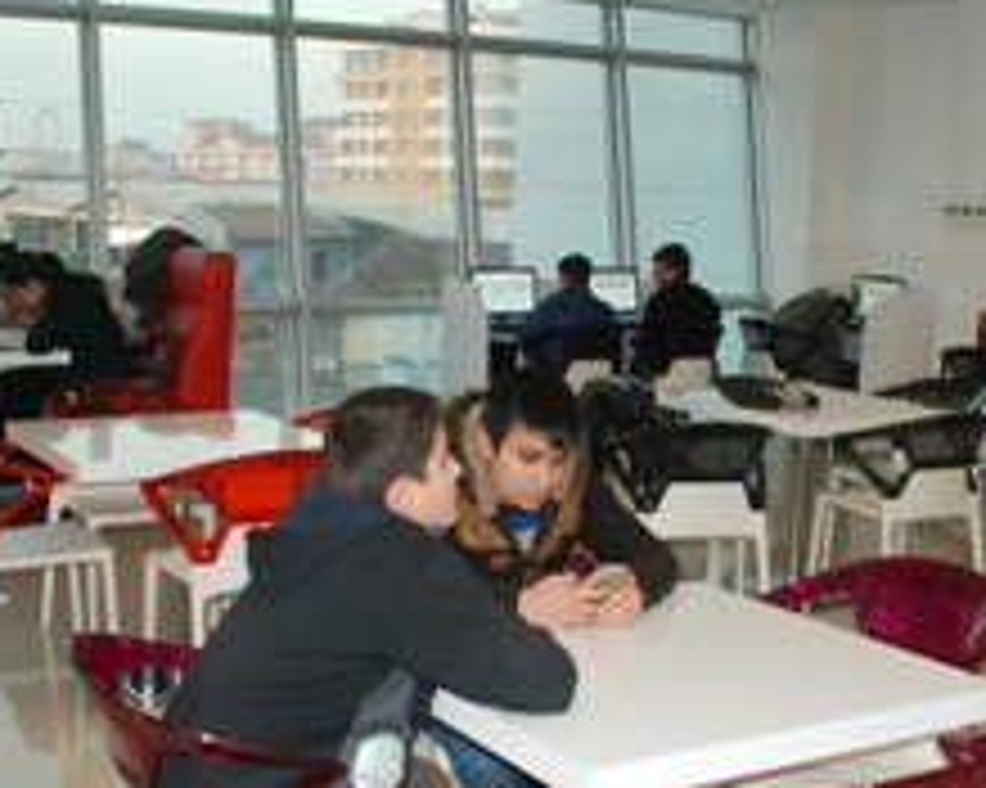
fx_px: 1517
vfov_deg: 29.0
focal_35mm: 52
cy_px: 495
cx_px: 563
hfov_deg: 35.9
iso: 1000
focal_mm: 18
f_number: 5
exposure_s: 1/60
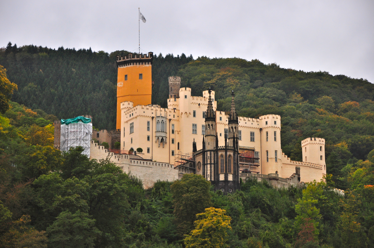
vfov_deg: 11.4
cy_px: 124
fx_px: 1245
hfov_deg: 17.1
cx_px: 187
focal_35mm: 120
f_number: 5.3
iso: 400
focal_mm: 80
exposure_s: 1/250
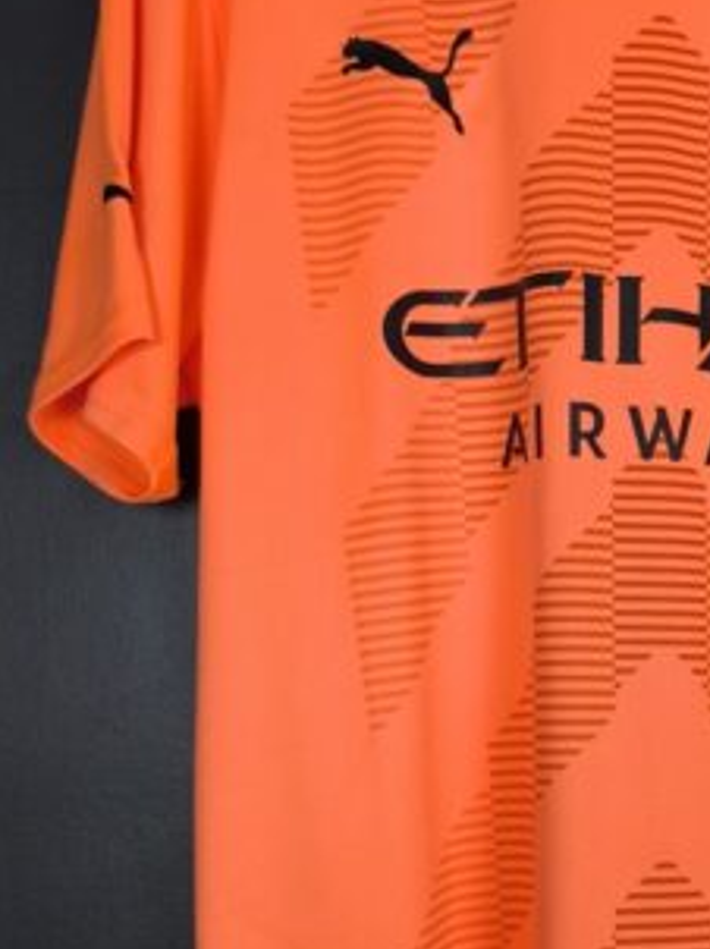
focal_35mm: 61
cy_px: 613
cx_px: 679
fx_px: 1671
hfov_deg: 23.2
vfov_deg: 31.5
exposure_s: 1/125
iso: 400
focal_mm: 6.57
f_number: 1.6
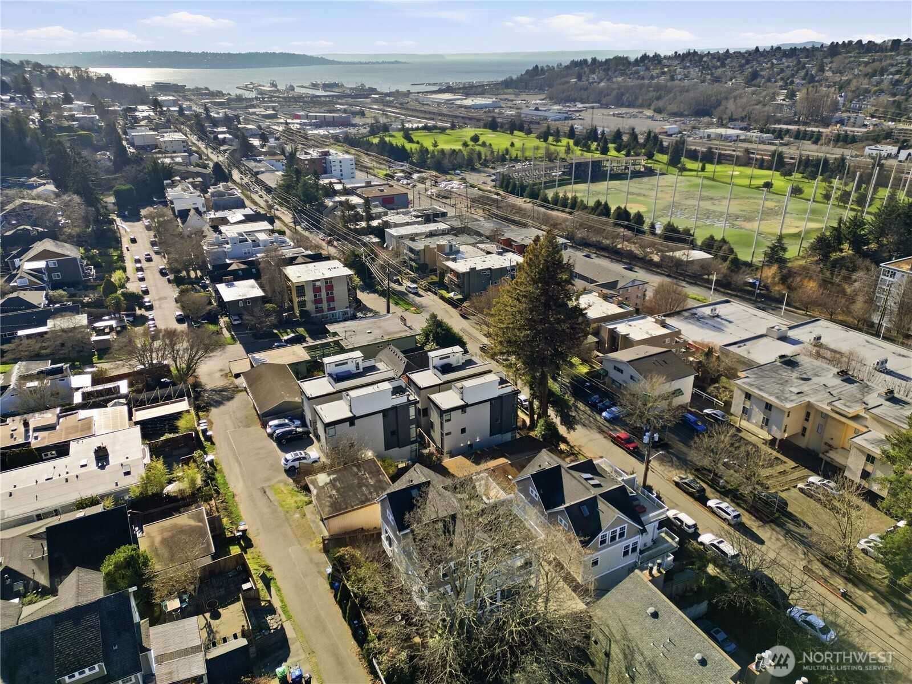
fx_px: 632
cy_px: 342
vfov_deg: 56.8
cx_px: 456
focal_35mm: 24
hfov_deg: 71.6
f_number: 1.7
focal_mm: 6.7
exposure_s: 1/5000
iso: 100
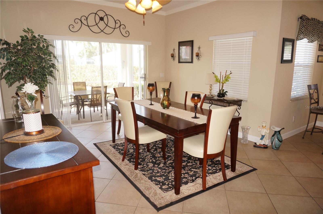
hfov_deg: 73.8
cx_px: 162
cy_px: 107
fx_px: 215
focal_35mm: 24
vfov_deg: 53.0
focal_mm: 16
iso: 500
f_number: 4
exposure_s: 1/160
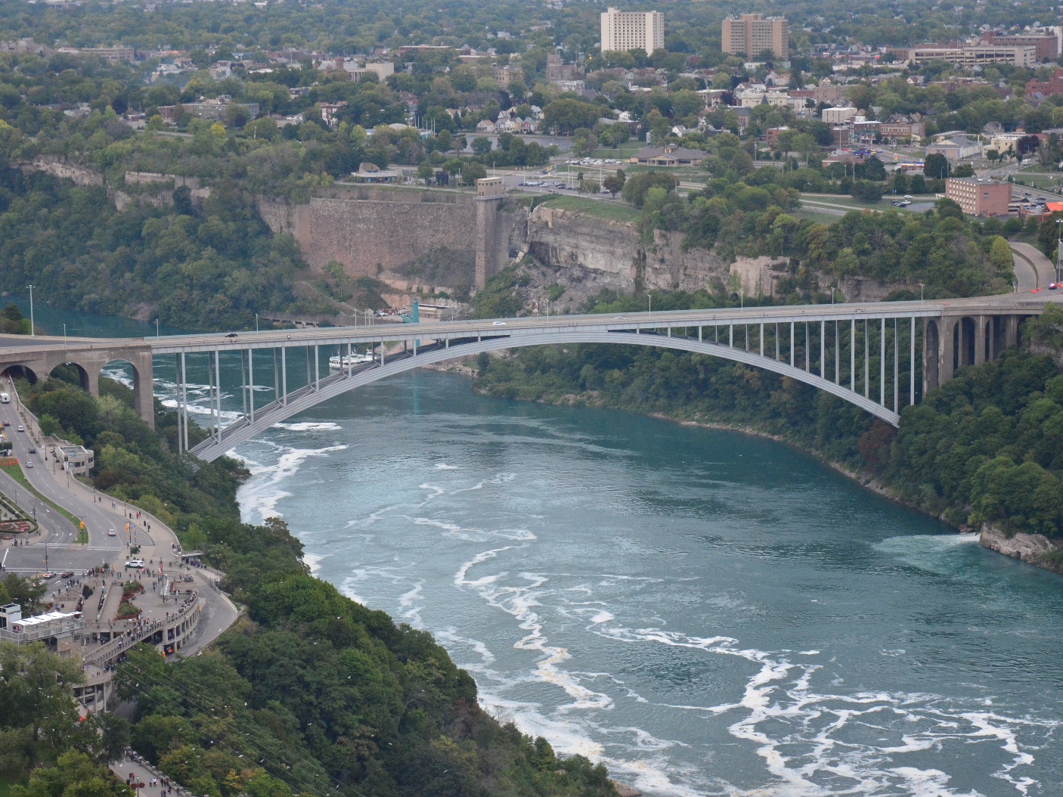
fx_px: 2917
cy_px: 399
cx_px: 565
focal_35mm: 95
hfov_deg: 20.7
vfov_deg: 15.6
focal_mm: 58
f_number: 5
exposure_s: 1/500
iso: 1600
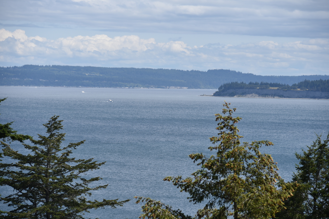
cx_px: 164
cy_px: 110
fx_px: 1737
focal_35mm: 190
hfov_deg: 10.8
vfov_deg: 7.2
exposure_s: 1/400
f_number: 8
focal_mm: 190
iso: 100
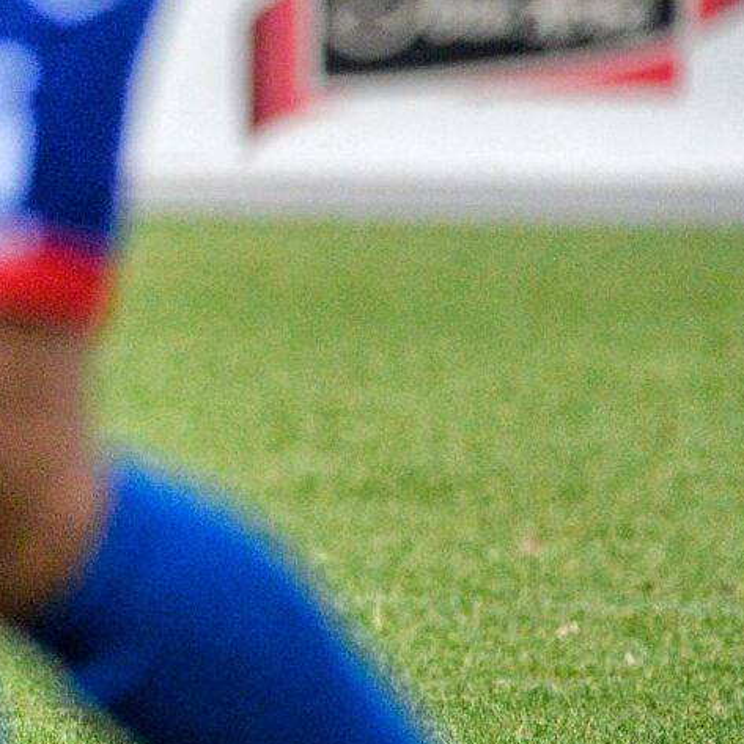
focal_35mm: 2025
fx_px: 49241
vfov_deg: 0.9
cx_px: -1195
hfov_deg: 0.9
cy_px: -231
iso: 3600
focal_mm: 440
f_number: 6
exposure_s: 1/640
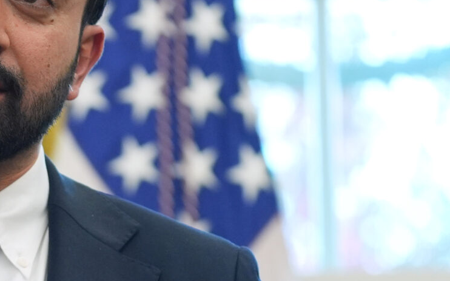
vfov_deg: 5.3
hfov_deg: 8.5
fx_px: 3017
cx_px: -49
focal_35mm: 246
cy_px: 296
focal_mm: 70
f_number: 2.8
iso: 2000
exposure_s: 1/250
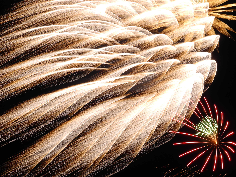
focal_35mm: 119
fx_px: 811
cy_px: 88
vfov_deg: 12.5
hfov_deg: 16.6
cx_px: 118
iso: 100
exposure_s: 4
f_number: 7.1
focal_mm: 25.4
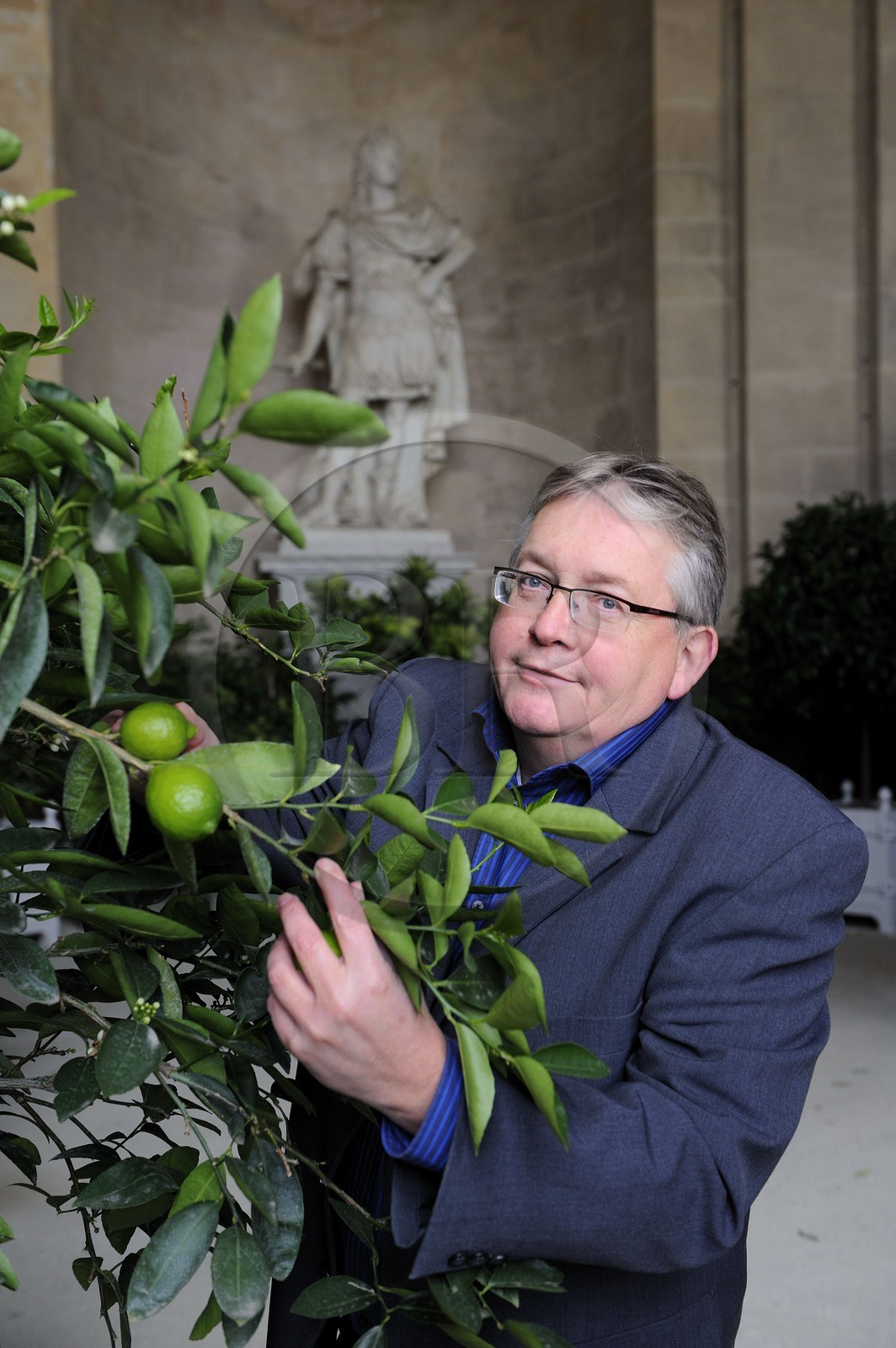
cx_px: 448
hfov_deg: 31.8
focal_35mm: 42
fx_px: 1571
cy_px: 674
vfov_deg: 46.4
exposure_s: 1/60
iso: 800
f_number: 5
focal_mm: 42
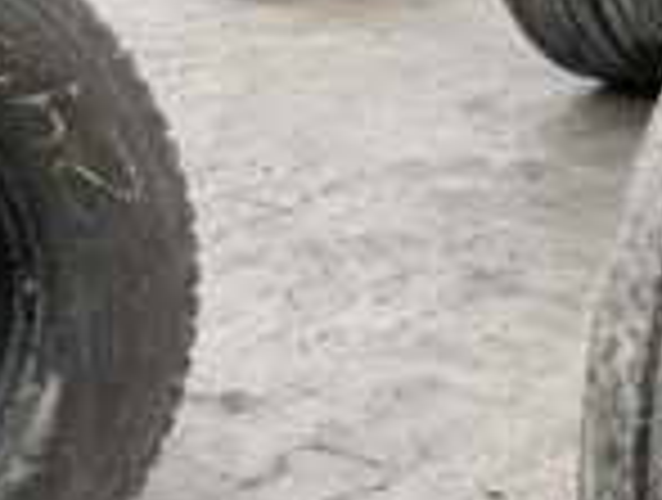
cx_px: 865
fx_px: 1457
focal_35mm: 76
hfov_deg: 22.8
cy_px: 390
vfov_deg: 19.3
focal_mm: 4.25
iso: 100
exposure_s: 1/121
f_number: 1.8
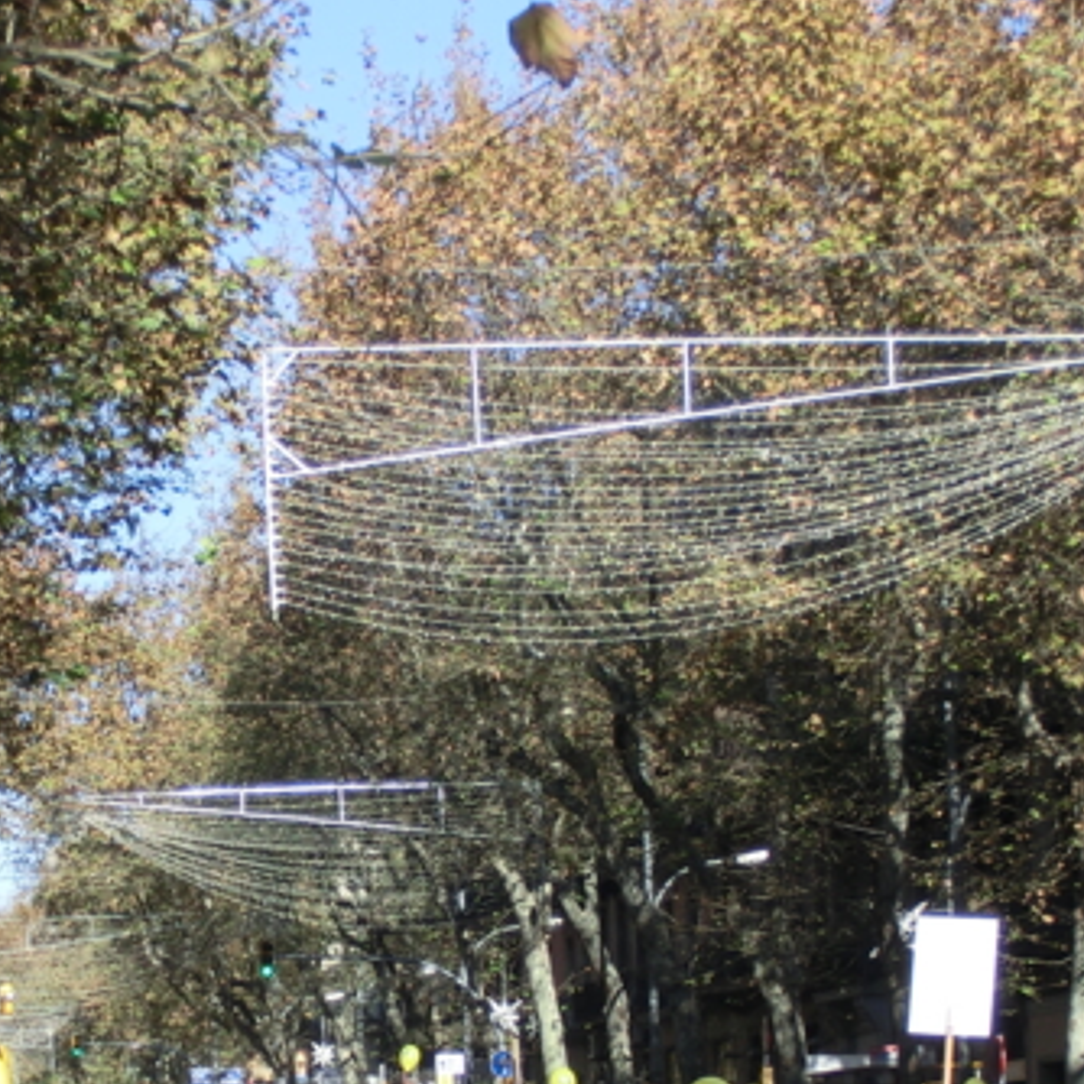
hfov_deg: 11.9
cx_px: 253
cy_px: 918
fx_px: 5173
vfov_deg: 11.9
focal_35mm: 146
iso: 100
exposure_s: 1/400
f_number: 4.8
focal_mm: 12.29
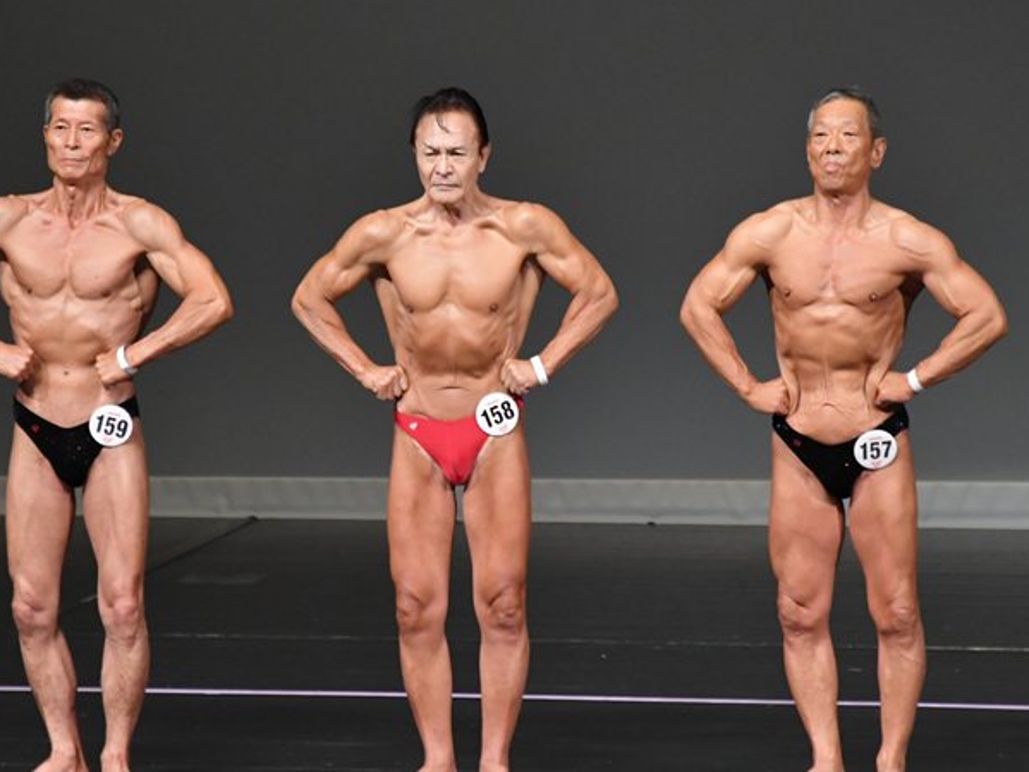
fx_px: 12750
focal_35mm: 429
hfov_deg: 4.6
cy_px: 418
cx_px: 535
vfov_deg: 3.5
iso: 4000
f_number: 5.6
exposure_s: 1/400
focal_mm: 230
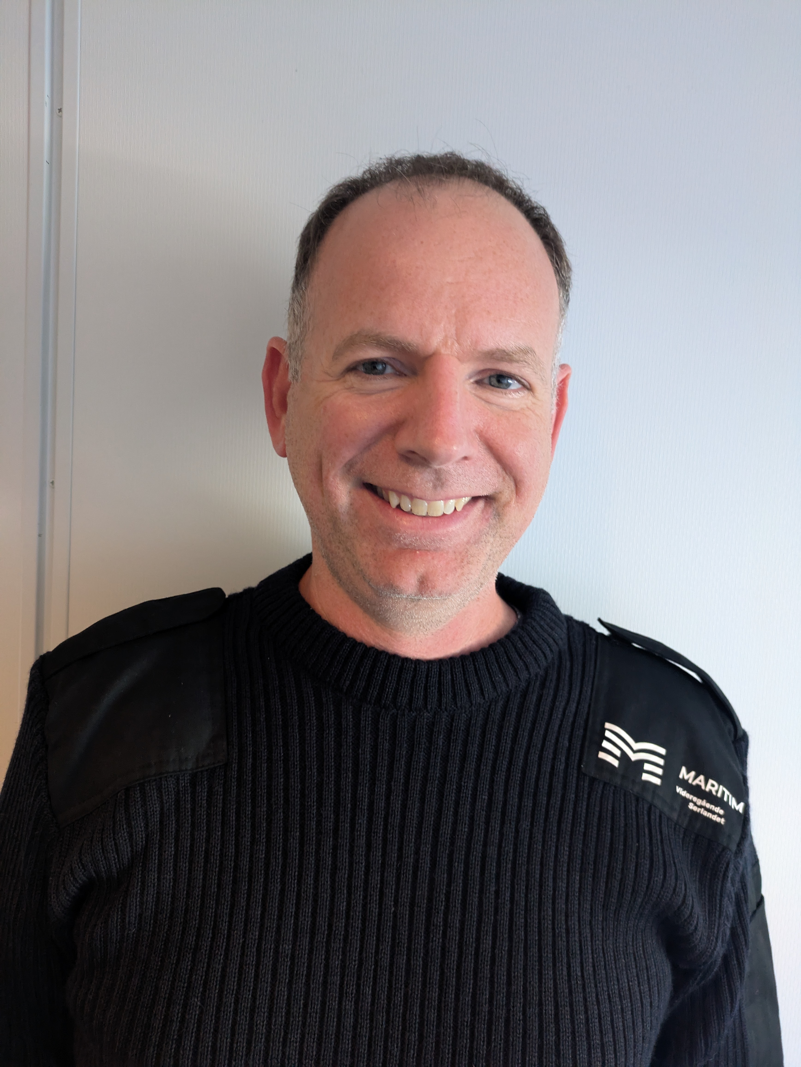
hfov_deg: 54.9
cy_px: 534
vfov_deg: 69.4
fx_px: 771
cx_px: 400
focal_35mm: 25
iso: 260
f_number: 1.89
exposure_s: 1/50
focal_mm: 5.43
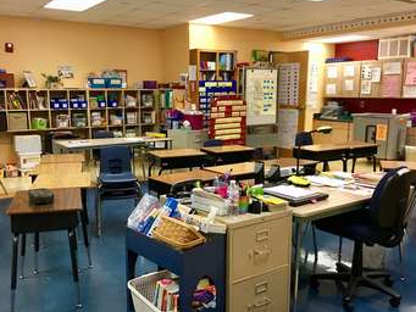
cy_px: 166
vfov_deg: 41.8
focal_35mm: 34
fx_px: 409
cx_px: 195
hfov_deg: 53.9
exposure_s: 1/15
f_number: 2.2
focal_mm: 4.15
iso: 64
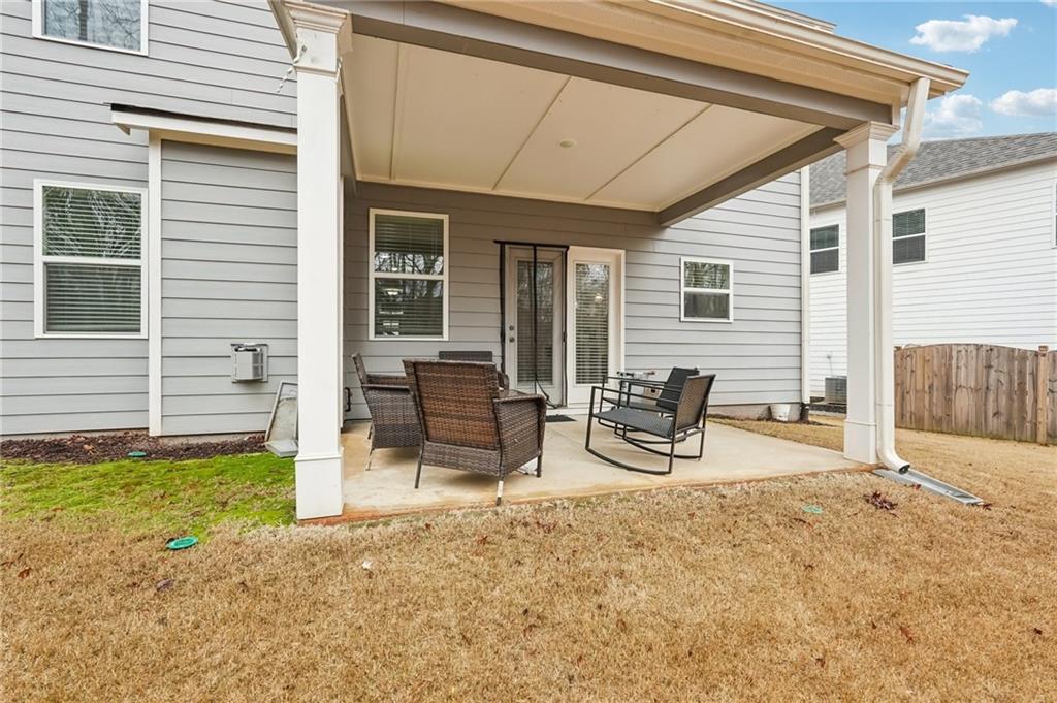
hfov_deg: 96.8
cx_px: 528
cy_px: 352
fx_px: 469
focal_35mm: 16
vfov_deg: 73.7
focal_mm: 16
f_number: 9
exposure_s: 1/100
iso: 800
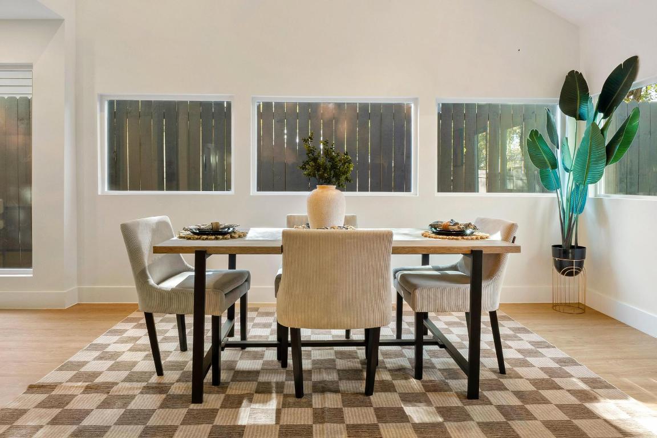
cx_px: 328
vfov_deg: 73.7
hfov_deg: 96.7
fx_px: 292
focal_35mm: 16
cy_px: 219
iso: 200
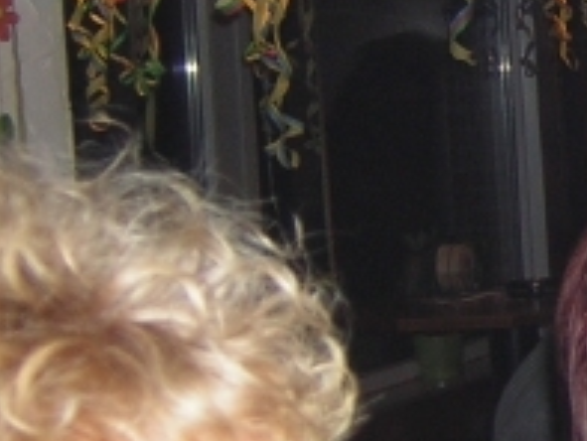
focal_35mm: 131
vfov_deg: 11.3
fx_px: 2223
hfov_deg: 14.2
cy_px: 238
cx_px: 858
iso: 50
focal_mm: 5.6
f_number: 2.8
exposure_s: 1/60.1
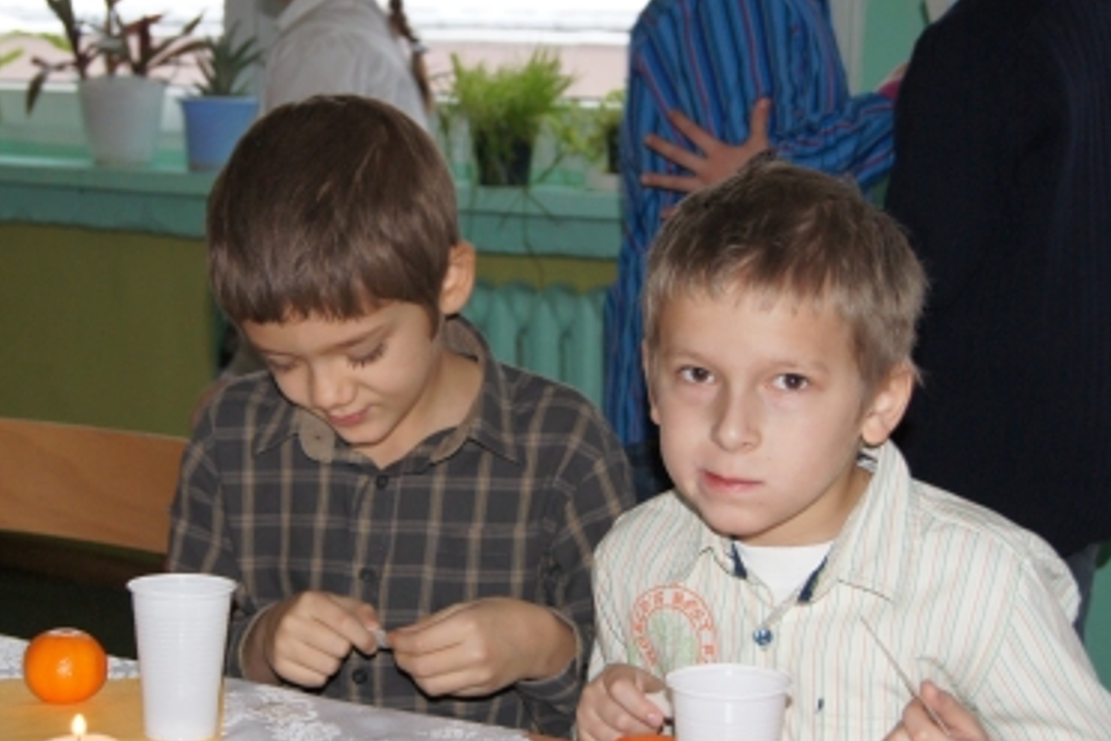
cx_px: 472
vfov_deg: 18.2
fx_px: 2306
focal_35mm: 75
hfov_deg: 27.1
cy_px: 441
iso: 640
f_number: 5
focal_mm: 35
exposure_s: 1/60
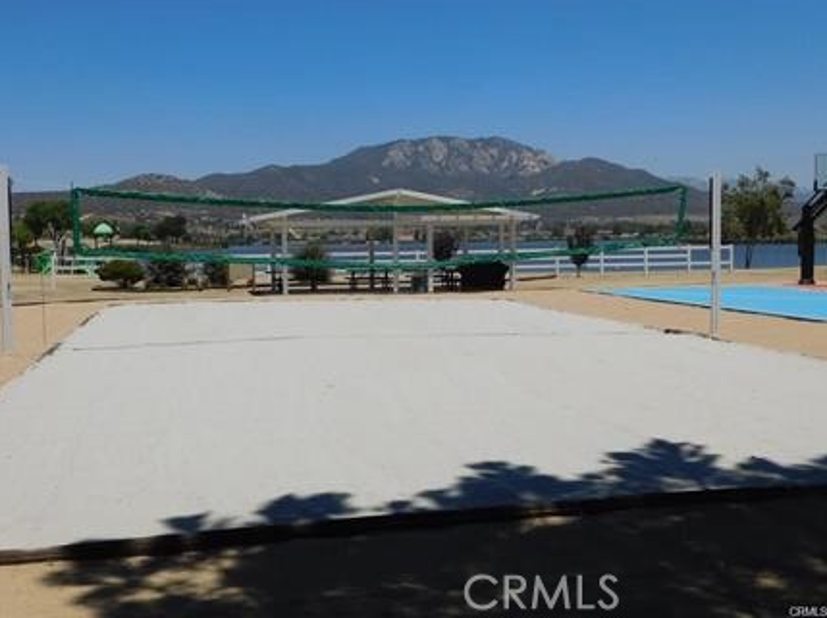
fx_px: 1003
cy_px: 296
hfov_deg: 44.8
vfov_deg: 34.3
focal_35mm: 42
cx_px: 399
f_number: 7.2
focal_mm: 7.1
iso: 125
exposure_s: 1/800
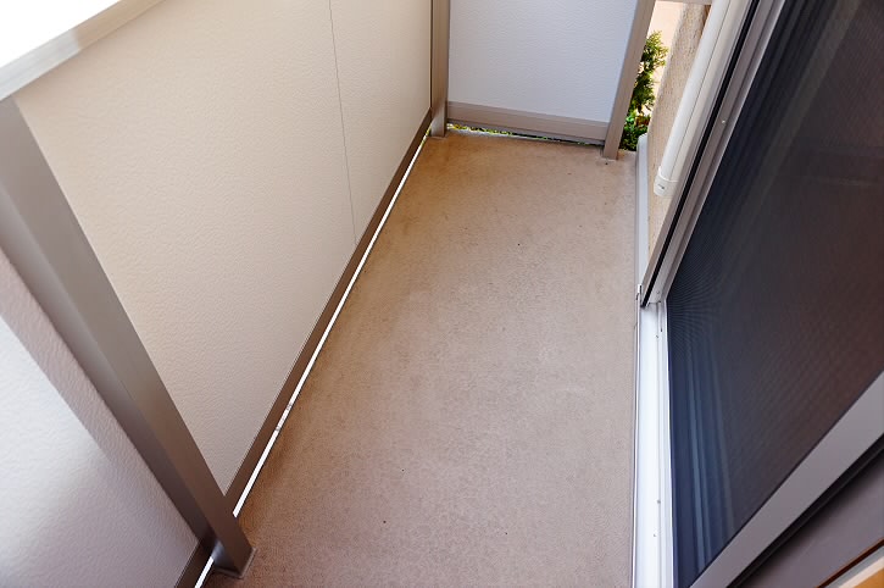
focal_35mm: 24
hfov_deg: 73.8
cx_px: 442
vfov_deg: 53.0
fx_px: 589
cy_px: 294
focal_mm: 16
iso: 160
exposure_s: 1/160
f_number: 4
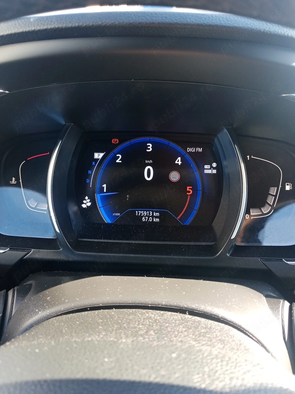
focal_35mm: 26
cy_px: 197
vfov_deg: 67.3
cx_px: 148
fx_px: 296
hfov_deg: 53.0
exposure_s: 1/50
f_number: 1.8
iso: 110
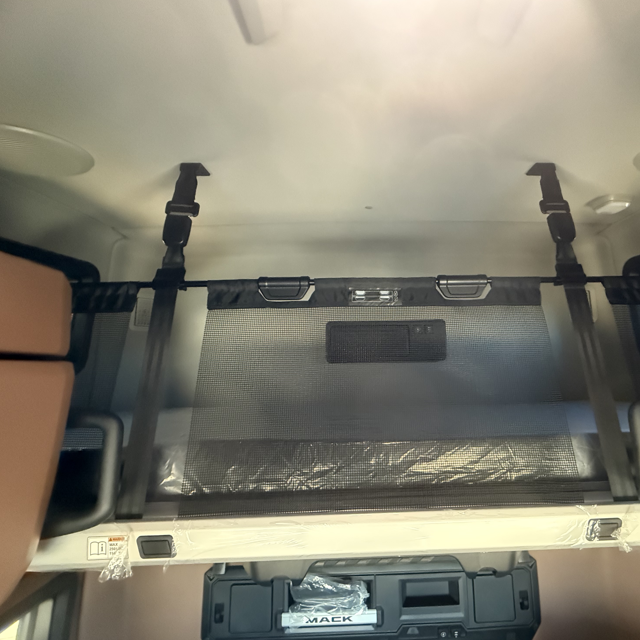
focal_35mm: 17
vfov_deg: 84.0
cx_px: 375
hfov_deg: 83.2
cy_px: 317
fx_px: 356
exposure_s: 1/60
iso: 1250
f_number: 2.2
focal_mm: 2.22
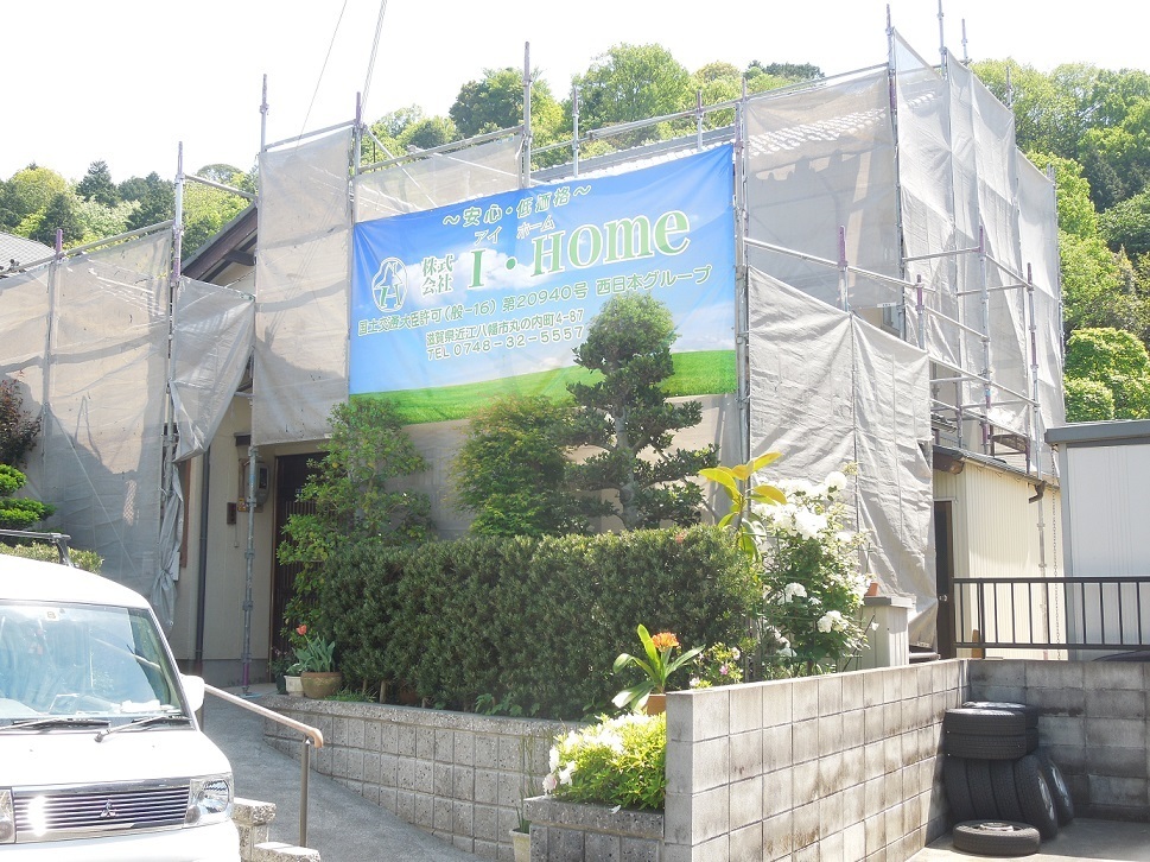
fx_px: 1295
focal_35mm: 39
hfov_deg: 47.9
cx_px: 575
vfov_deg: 36.8
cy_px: 431
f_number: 3.8
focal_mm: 7
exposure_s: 1/160
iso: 100
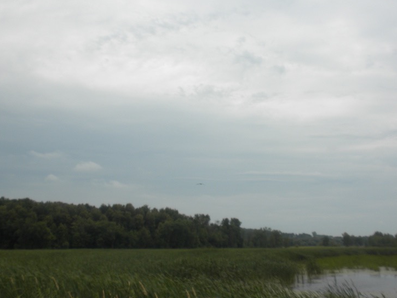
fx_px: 562
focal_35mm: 49
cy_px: 125
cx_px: 200
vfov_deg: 29.6
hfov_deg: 38.9
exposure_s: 1/160
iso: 64
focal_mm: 6.6
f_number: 10
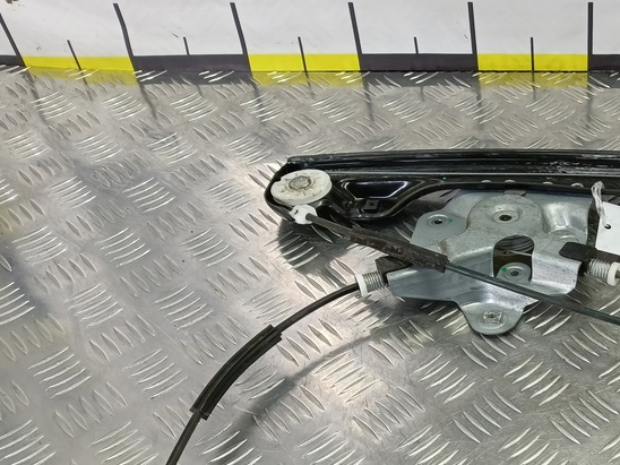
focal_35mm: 43
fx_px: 770
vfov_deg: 31.9
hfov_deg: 40.3
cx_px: 566
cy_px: 421
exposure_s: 1/50
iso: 119
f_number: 1.6
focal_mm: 4.11
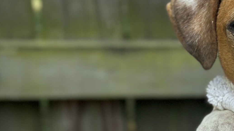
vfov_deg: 5.9
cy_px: 111
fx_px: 1272
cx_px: 290
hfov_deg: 10.3
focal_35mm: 205
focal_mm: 6.86
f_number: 1.78
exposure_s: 1/756
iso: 80
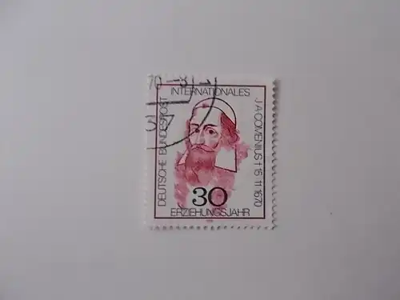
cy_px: 150
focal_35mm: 26
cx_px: 200
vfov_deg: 53.1
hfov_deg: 67.3
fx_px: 300
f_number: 3.2
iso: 200
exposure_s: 1/15
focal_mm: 4.6
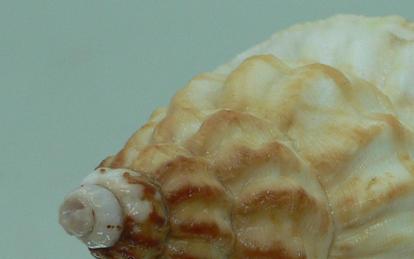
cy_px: 214
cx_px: 354
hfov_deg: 20.7
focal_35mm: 99
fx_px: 1117
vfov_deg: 13.1
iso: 80
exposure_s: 1/80
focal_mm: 4.6
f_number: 2.8
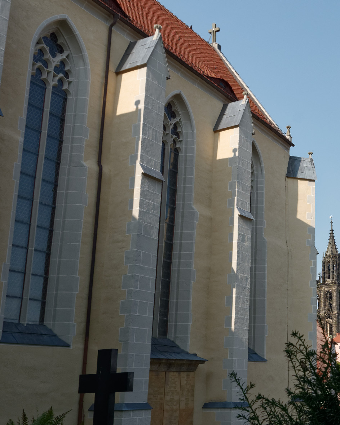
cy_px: 244
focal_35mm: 44
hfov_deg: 31.6
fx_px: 554
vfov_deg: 41.9
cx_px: 337
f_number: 7.1
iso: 400
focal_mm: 18
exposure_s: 1/400
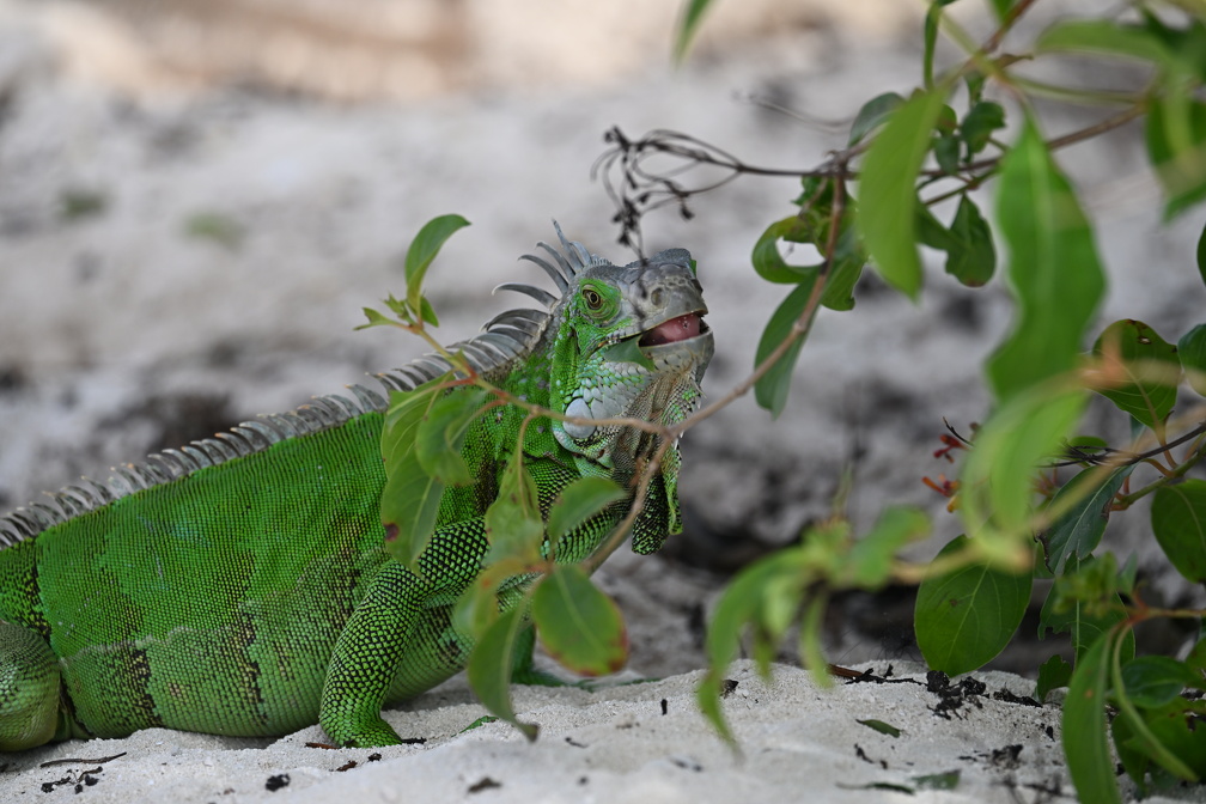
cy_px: 402
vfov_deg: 5.2
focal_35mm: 264
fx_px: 8843
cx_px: 603
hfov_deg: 7.8
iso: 250
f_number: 6.3
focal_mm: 264
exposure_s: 1/320
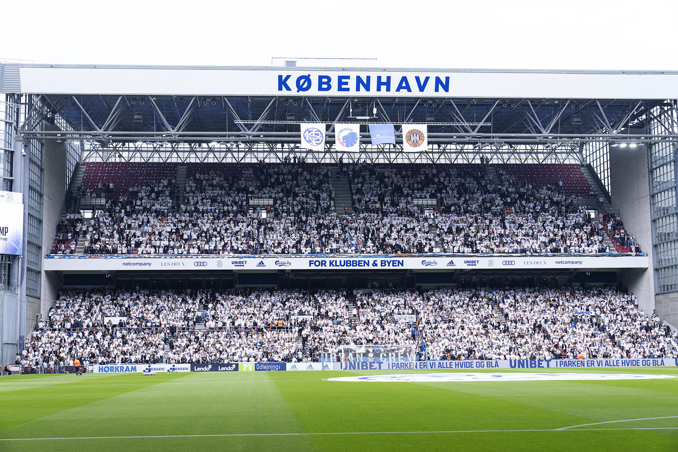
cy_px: 226
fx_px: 1017
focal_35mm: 54
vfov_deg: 25.1
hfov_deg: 36.9
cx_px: 339
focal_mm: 54
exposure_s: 1/800
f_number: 4
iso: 640
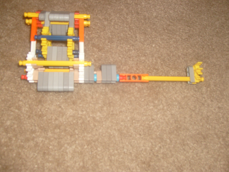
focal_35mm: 35
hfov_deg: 52.6
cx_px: 114
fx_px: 232
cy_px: 86
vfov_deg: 40.7
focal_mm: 5.8
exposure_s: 1/45
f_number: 2.8
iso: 100
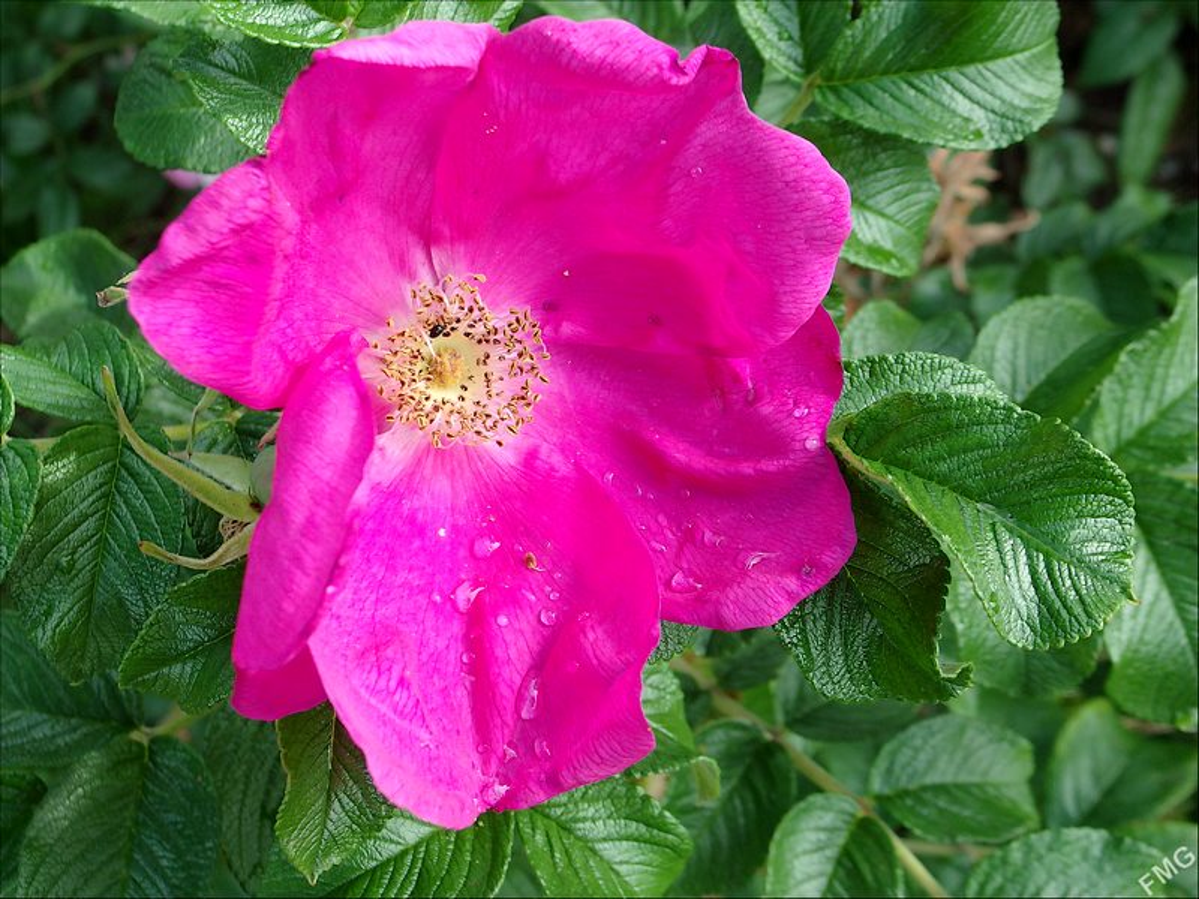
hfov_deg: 44.8
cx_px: 600
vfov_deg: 34.3
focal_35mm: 42
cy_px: 450
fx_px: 1455
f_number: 4.5
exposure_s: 1/160
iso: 200
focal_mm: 9
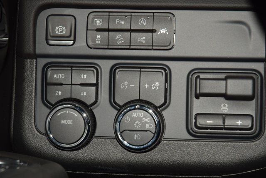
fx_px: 776
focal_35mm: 105
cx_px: 133
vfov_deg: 13.0
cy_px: 89
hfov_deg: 19.5
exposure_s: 1/125
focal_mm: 70
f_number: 8
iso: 100
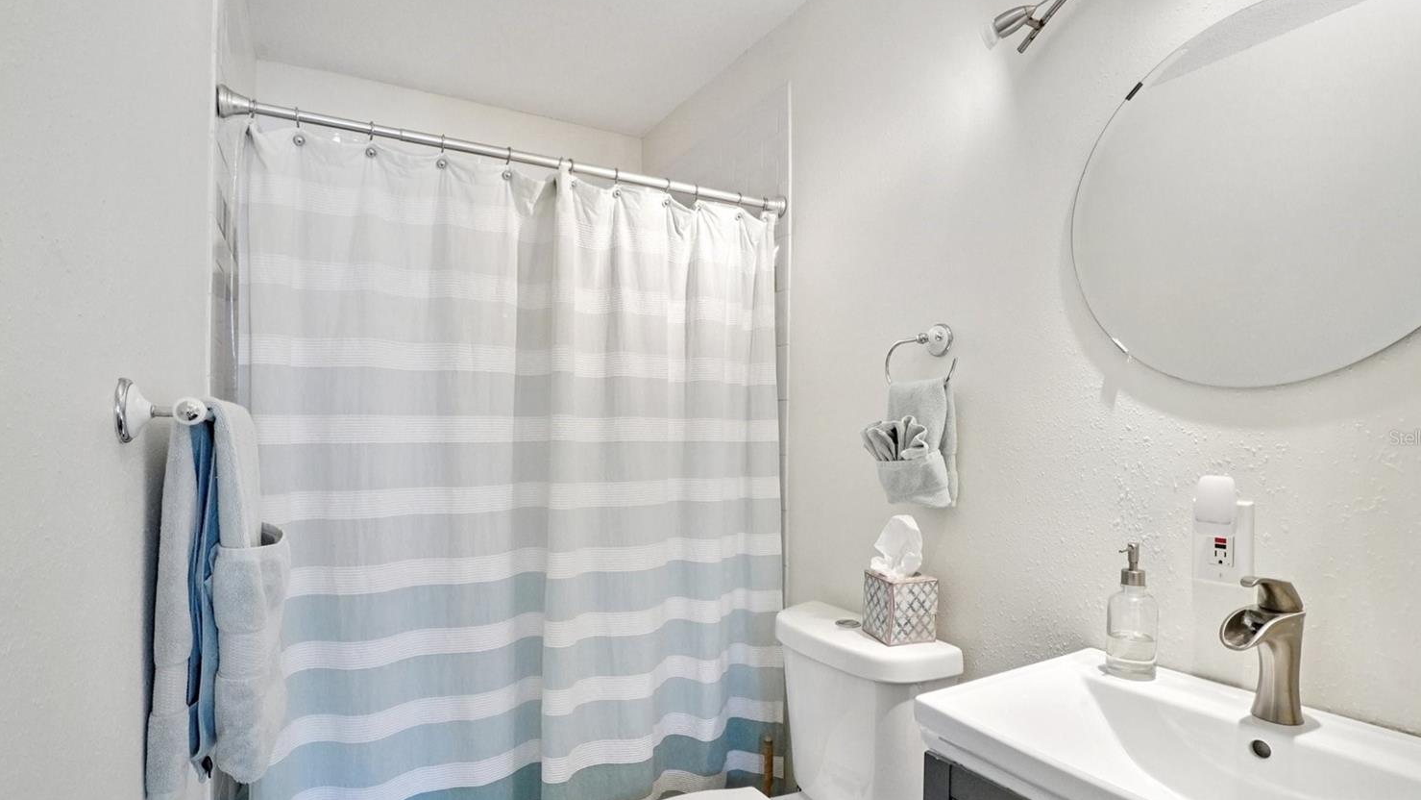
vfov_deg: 63.8
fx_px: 641
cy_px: 438
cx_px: 706
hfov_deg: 95.9
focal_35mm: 17
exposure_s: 1/30
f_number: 8
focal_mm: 10
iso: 1000
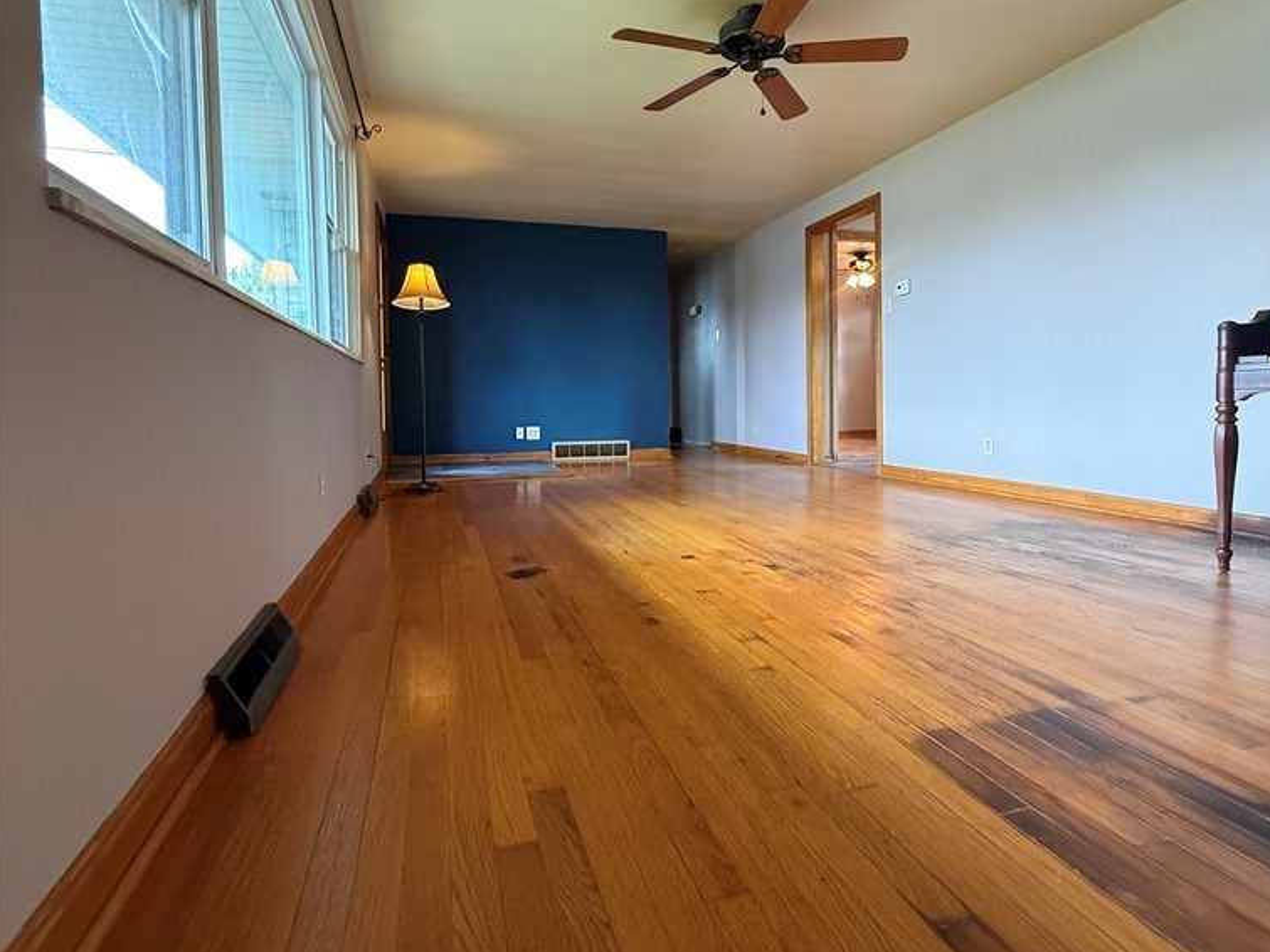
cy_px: 427
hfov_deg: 84.7
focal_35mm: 19
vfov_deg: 68.5
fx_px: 697
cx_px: 641
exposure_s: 1/60
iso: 640
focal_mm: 2.22
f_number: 2.2
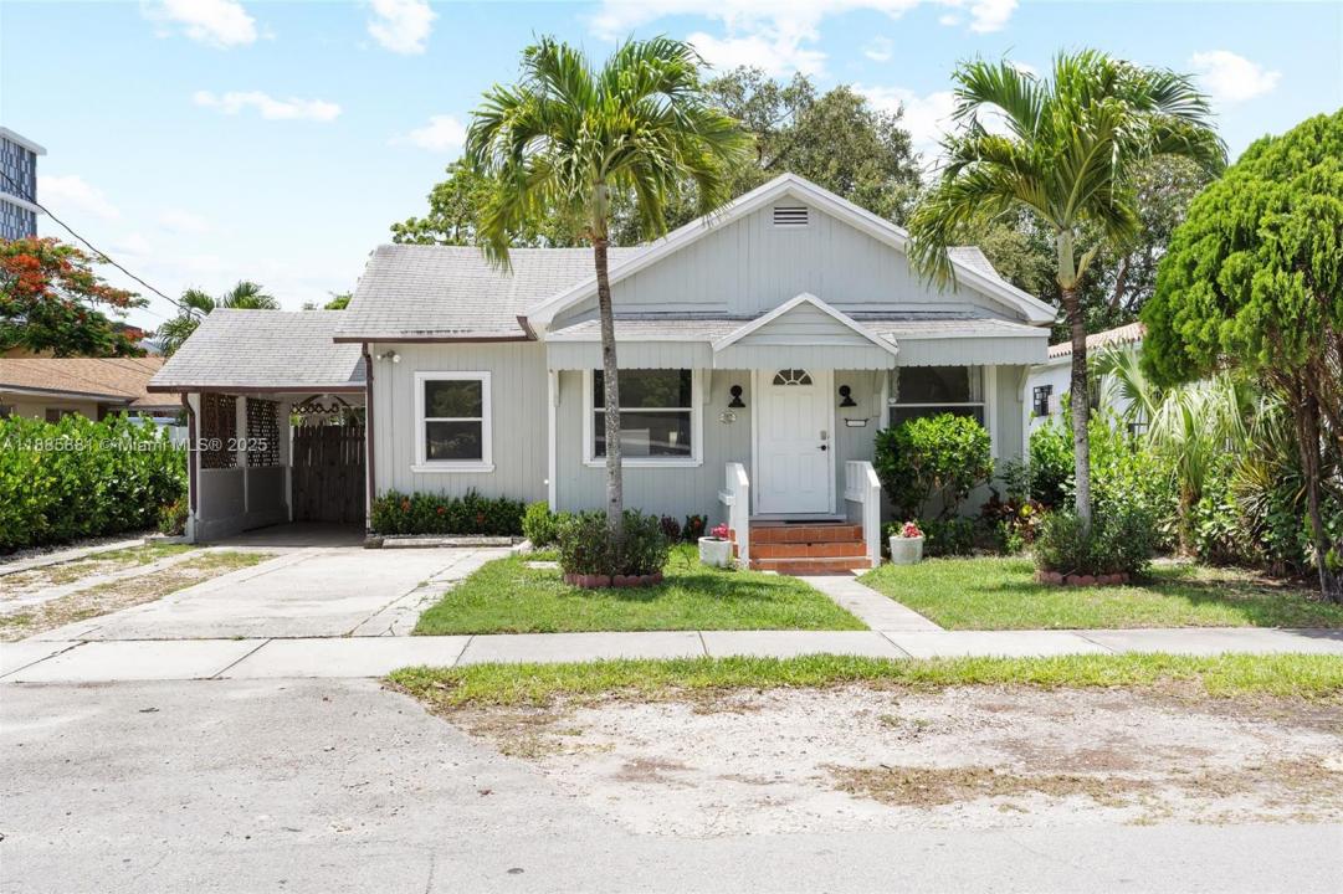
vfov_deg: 41.1
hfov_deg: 58.7
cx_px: 672
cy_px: 447
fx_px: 1193
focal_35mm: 32
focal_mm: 32
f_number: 13
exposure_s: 1/50
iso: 250
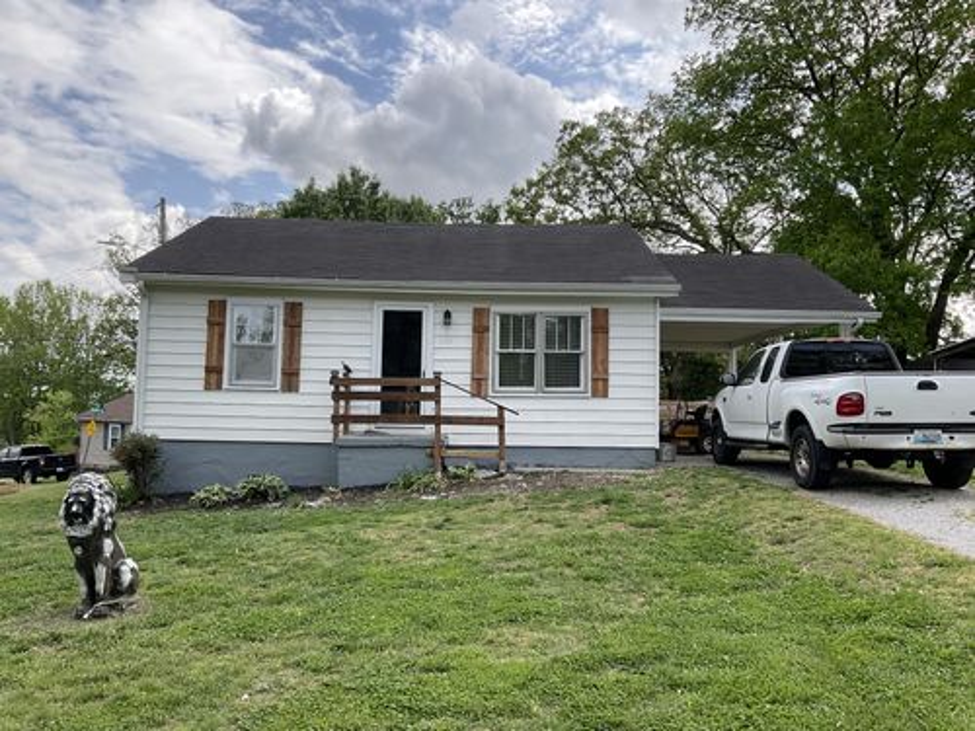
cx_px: 488
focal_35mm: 29
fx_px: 817
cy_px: 366
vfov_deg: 48.2
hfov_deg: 61.7
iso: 16
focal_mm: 3
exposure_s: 1/1168
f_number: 1.8
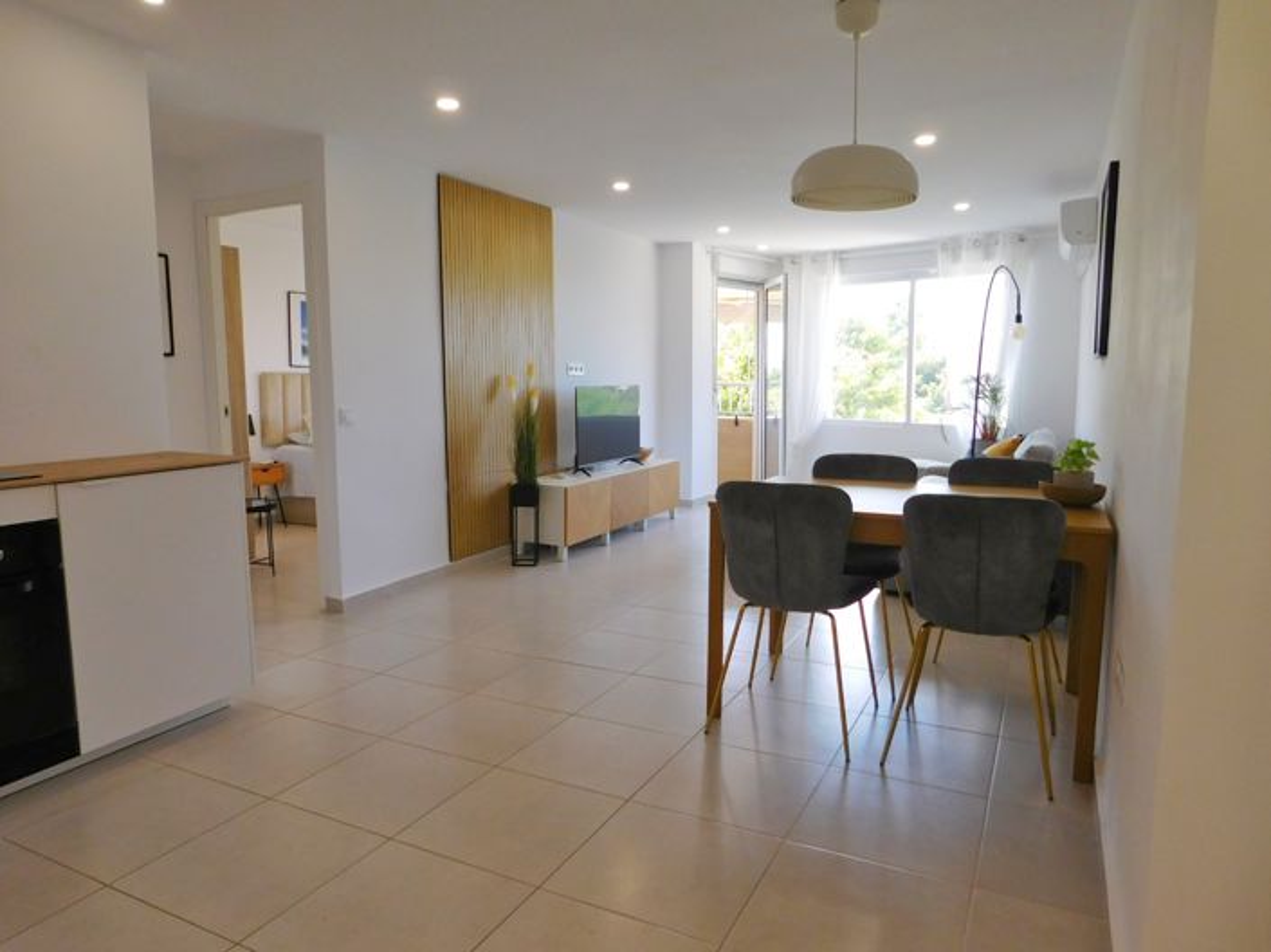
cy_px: 476
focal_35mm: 23
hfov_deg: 74.0
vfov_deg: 58.8
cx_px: 636
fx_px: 844
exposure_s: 1/125
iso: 125
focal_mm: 4
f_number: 3
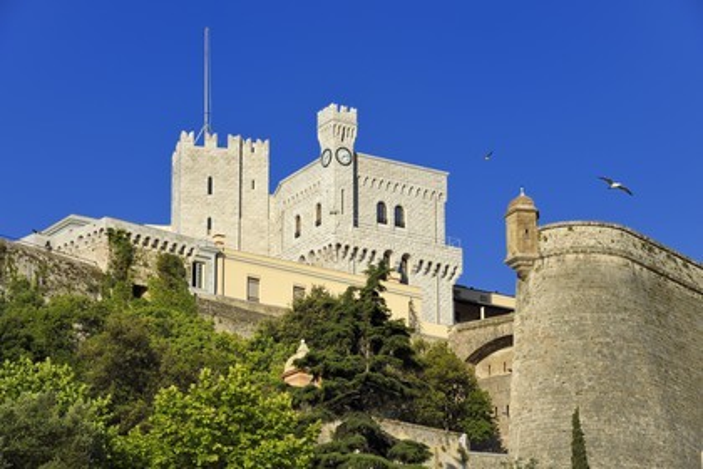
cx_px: 352
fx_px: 2636
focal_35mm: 135
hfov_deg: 15.2
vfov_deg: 10.2
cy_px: 234
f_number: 13
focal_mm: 135
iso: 200
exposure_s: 1/250
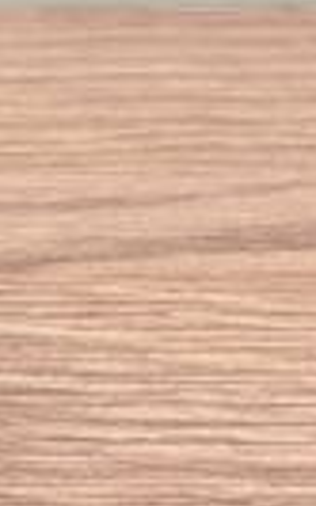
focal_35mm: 276
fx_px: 3807
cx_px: -331
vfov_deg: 7.5
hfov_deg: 4.7
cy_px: -291
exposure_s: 1/187
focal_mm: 5.96
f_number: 1.6
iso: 32
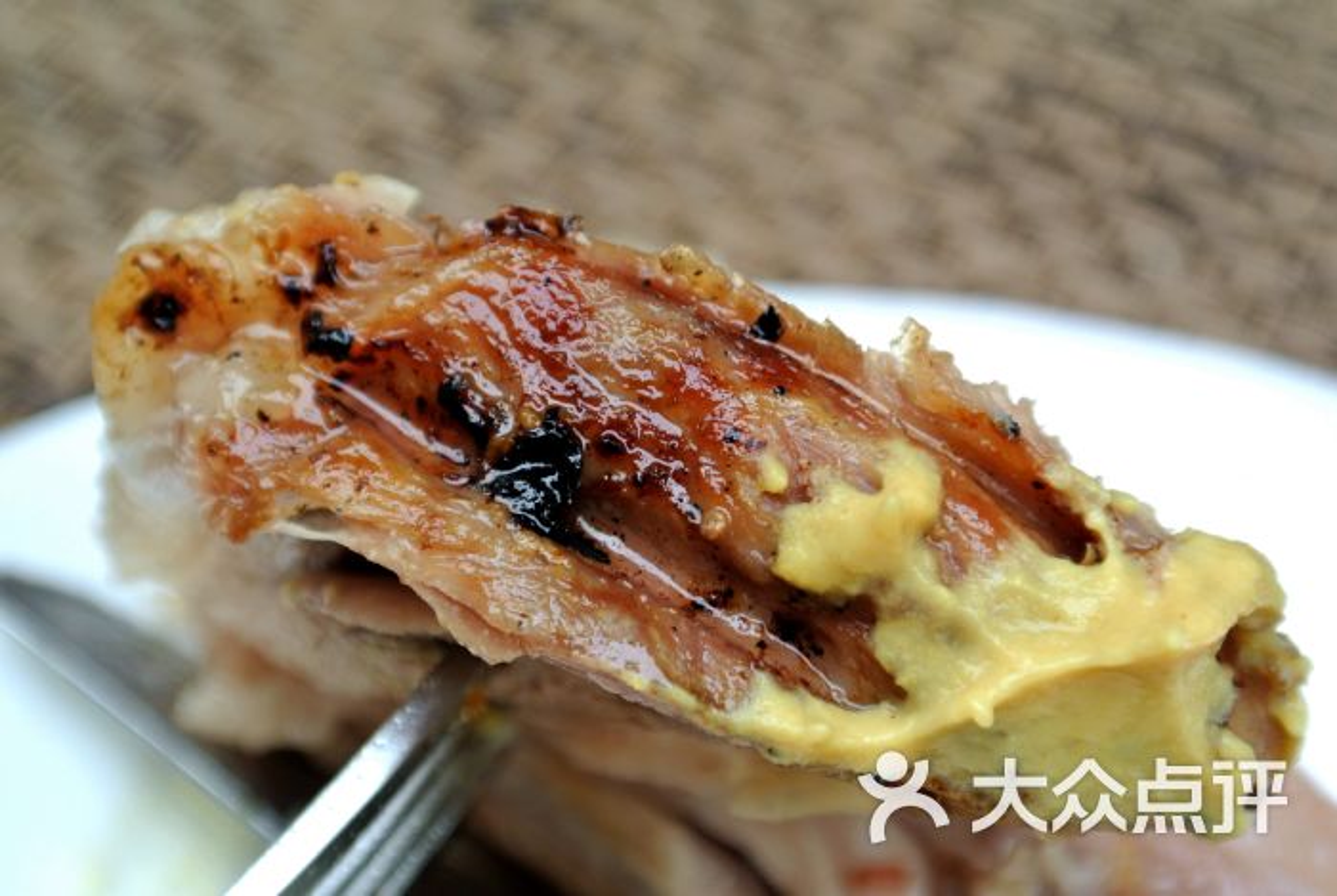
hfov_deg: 25.0
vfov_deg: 16.9
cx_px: 668
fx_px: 3013
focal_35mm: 81
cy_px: 448
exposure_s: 1/30
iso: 100
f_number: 5.6
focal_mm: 30
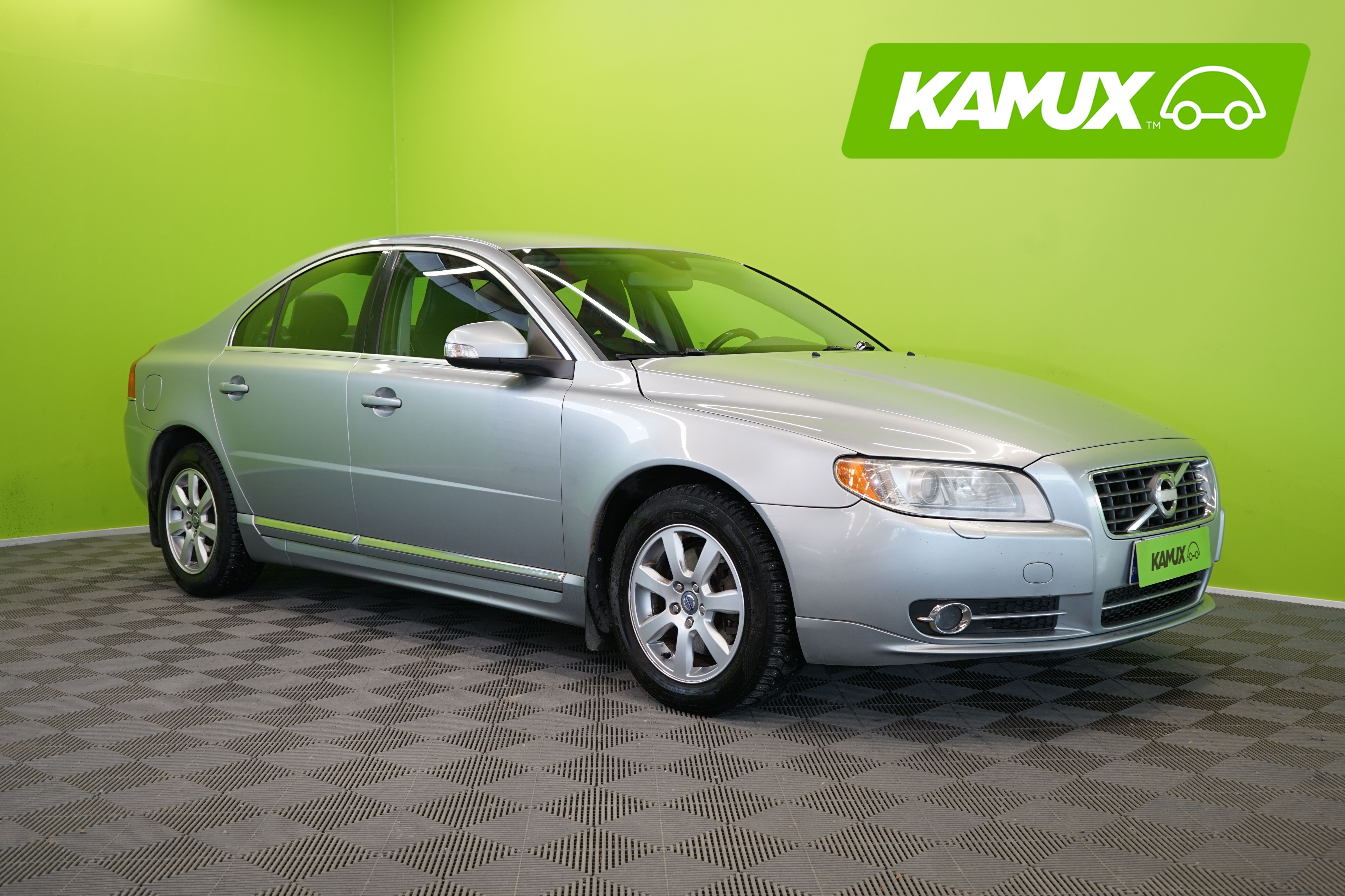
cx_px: 672
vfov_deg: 35.9
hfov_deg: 51.9
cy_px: 448
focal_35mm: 37
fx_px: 1382
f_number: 5
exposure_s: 1/30
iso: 320
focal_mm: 37
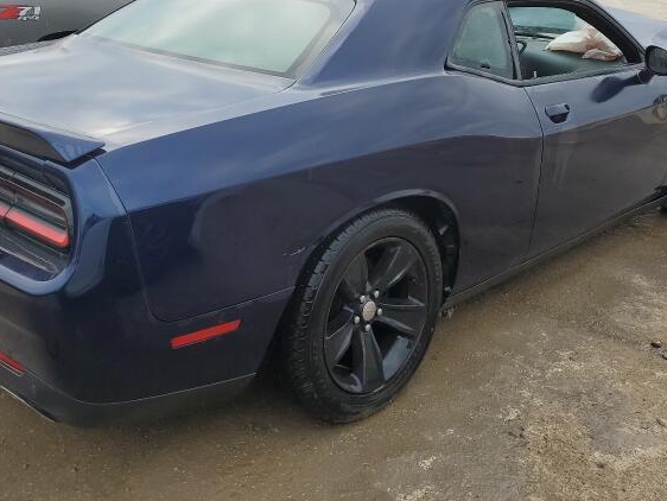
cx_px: 311
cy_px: 156
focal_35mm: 37
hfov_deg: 50.1
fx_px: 713
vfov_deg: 38.1
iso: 50
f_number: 1.5
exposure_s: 1/435
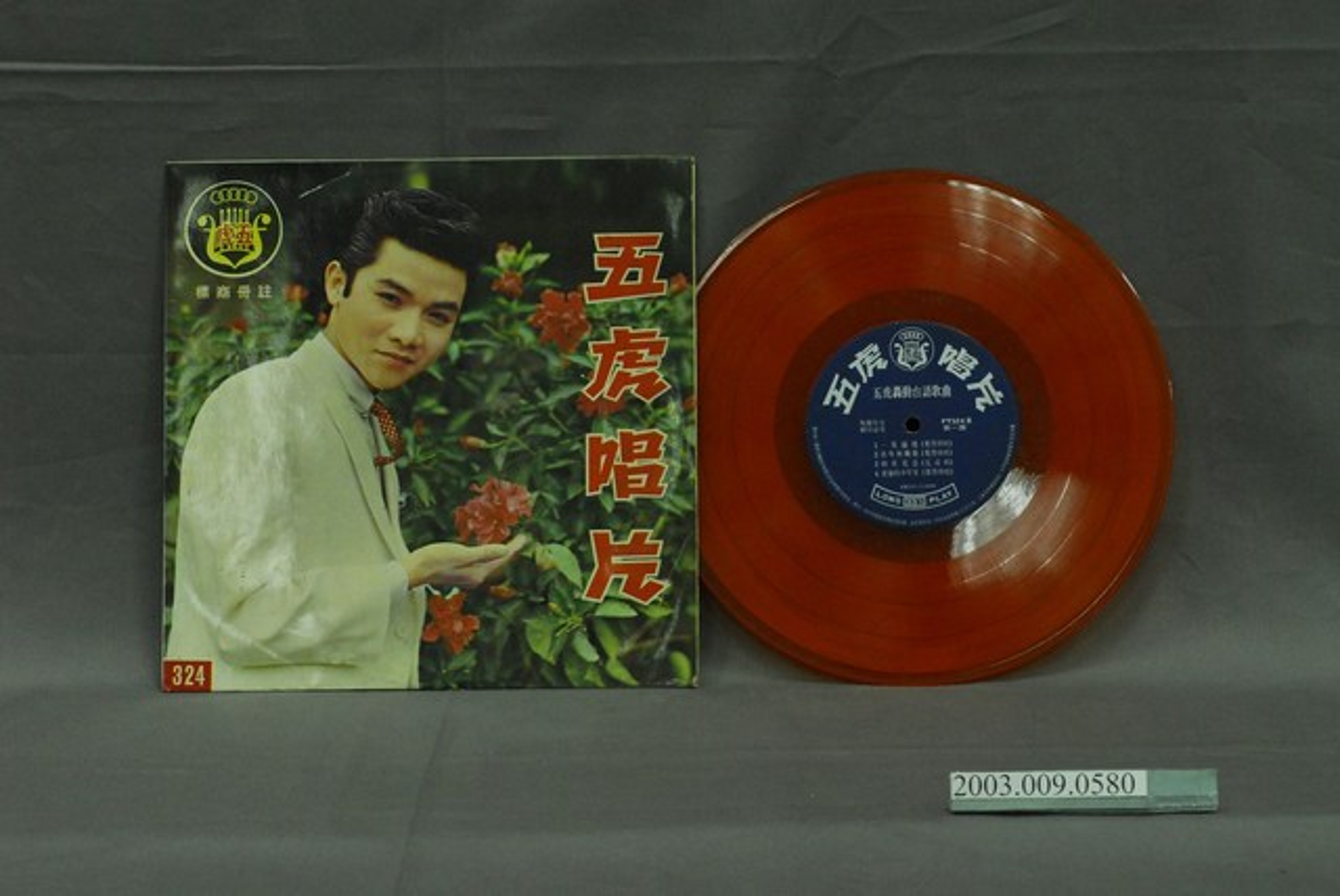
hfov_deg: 22.6
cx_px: 670
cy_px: 448
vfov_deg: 15.2
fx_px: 3353
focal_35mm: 90
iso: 1000
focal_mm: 60
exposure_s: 1/20
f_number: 10
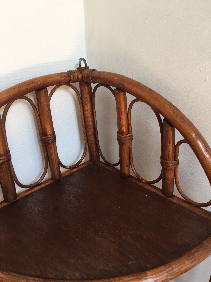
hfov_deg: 48.2
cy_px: 141
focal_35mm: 29
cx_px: 106
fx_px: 236
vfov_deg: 61.7
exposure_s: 1/100
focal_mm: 4.15
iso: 50
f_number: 2.2
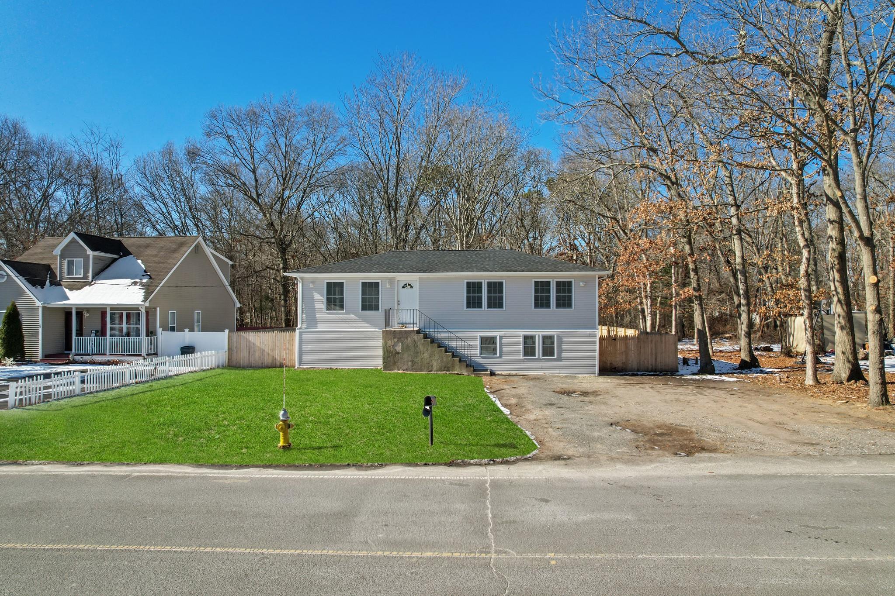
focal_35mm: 22
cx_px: 448
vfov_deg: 57.2
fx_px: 547
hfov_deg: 78.6
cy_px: 298
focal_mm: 8.38
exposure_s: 1/320
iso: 200
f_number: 2.8
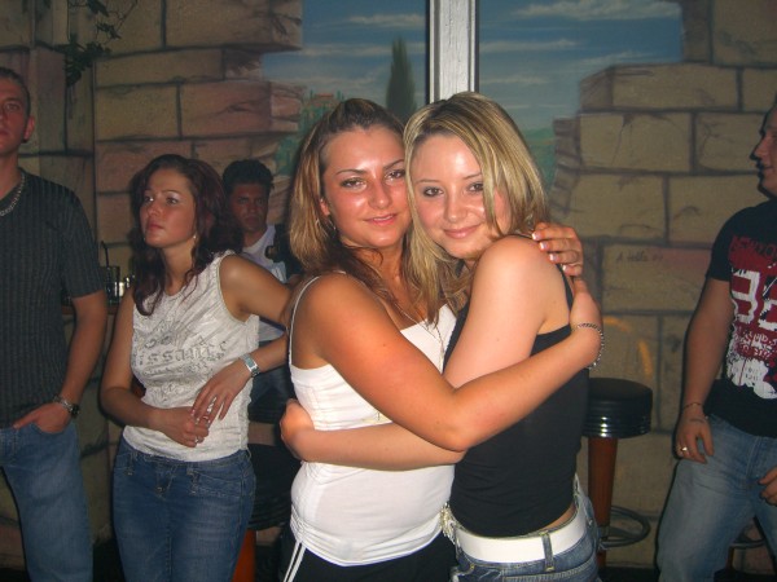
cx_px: 388
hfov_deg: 49.0
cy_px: 291
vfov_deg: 37.7
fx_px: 853
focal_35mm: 38
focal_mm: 7.9
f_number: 2.8
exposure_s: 1/60
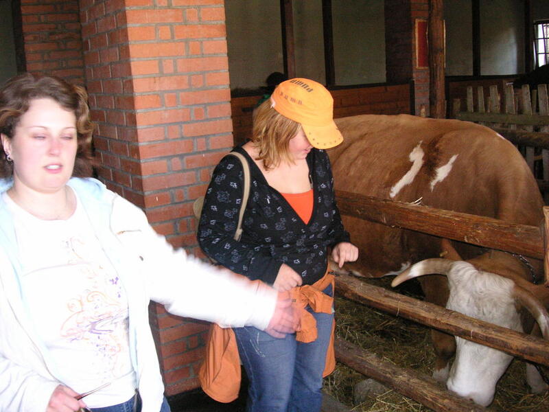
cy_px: 206
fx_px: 619
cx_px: 274
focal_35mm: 39
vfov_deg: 36.8
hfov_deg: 47.9
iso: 160
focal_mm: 6.5
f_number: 2.9
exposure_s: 1/45
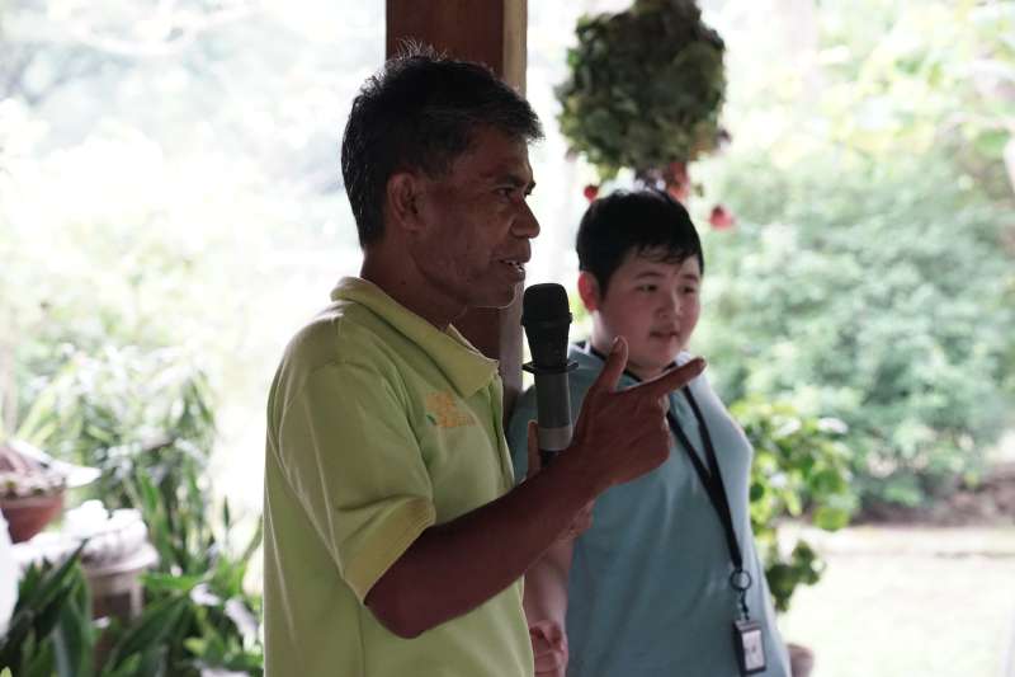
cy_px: 338
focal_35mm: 70
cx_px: 508
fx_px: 1973
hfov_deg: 28.8
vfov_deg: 19.4
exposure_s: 1/125
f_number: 4
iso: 5000
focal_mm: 70
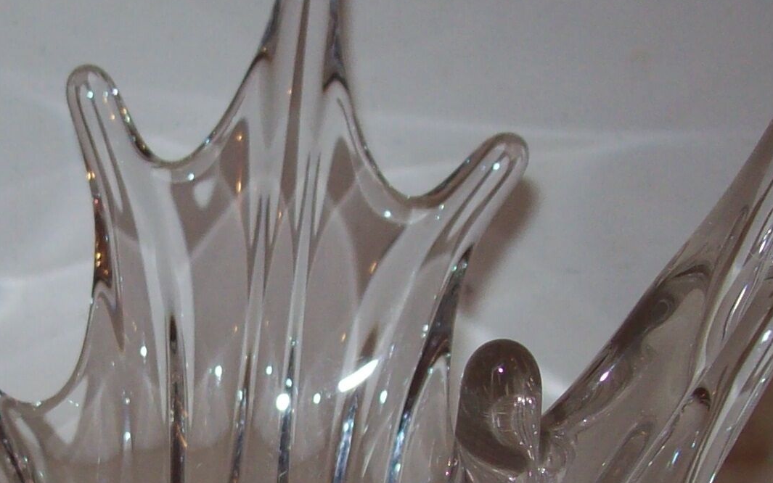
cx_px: 114
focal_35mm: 102
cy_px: 463
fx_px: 2149
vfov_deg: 12.7
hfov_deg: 20.1
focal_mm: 6
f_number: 2.7
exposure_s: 1/64
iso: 80
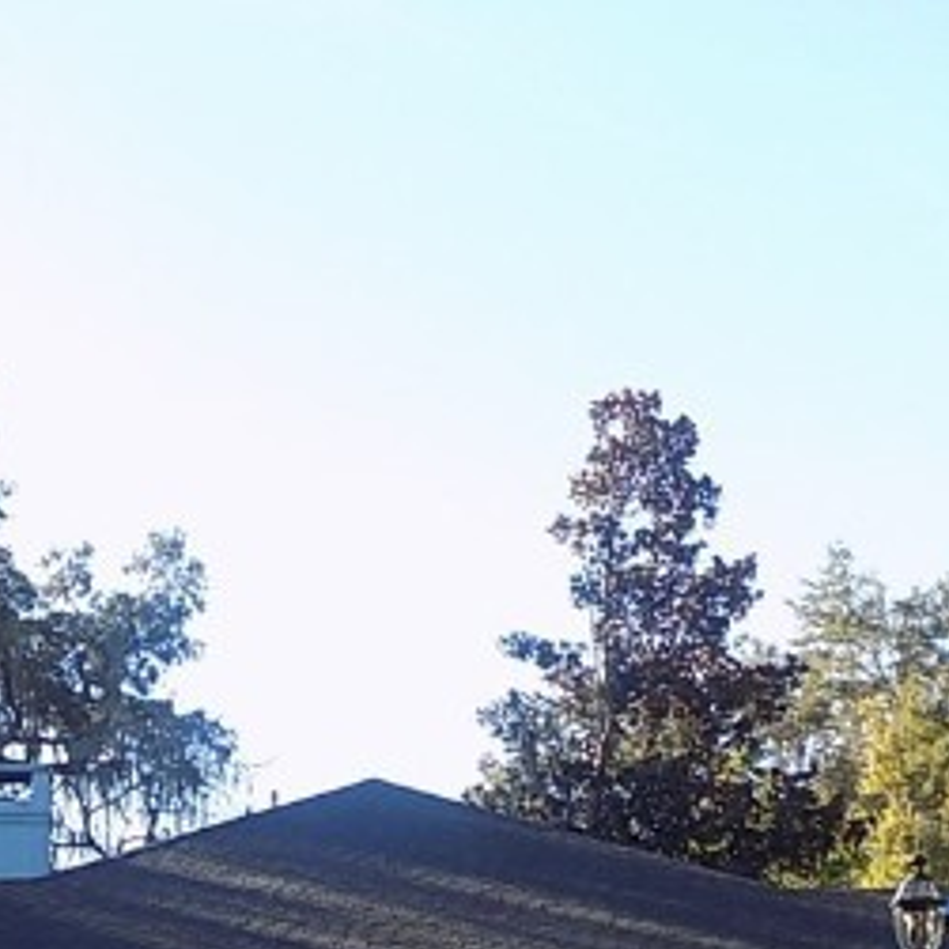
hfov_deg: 20.8
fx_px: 2574
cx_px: 321
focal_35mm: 83
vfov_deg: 20.4
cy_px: 904
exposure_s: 1/200
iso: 80
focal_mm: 4
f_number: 3.1
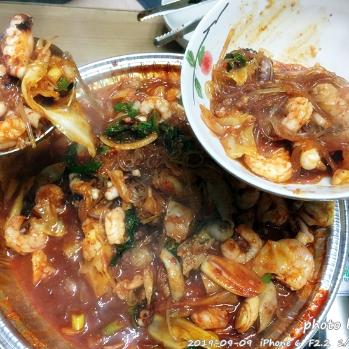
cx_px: 185
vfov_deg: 47.2
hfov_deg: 47.2
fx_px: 399
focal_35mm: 35
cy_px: 175
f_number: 2.2
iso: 160
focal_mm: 4.15
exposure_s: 1/30
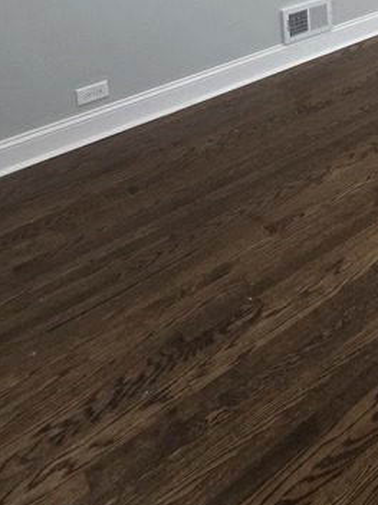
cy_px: -135
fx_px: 583
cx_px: 512
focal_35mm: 40
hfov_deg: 28.4
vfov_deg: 34.6
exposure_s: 1/120
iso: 250
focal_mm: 2.2
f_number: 1.9
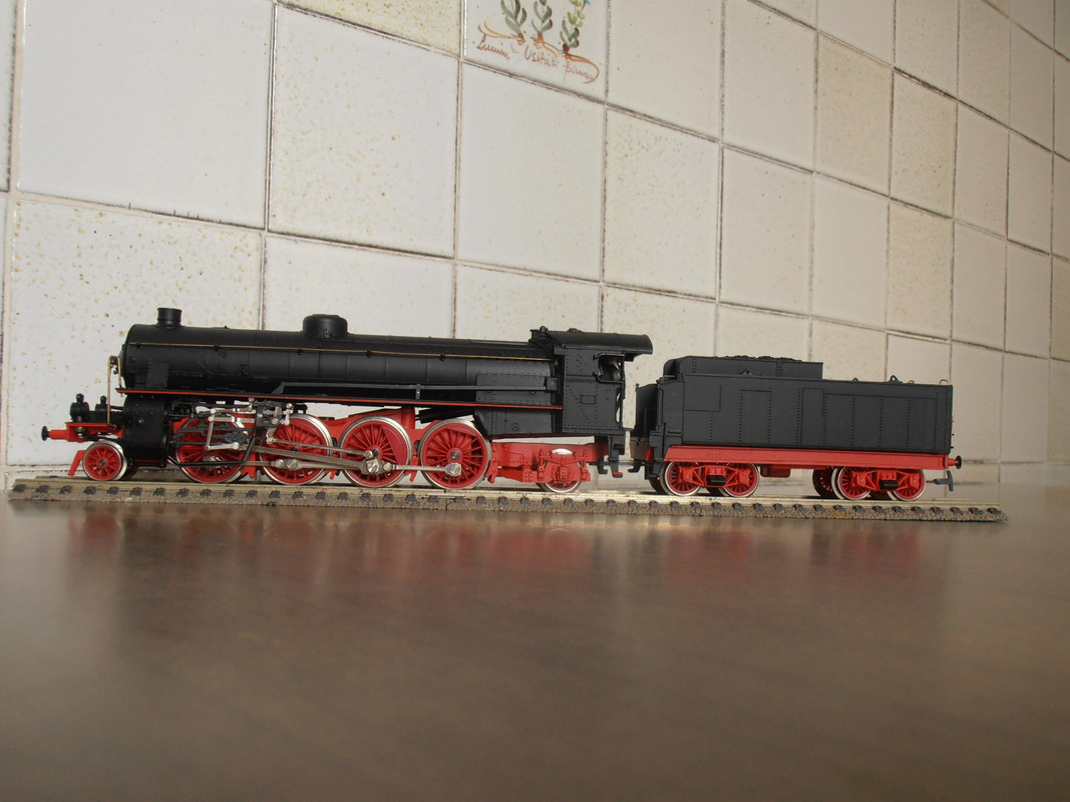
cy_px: 401
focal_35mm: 37
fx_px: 1144
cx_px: 535
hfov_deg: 50.1
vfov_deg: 38.7
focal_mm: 6.61
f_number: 3.9
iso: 125
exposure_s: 1/10
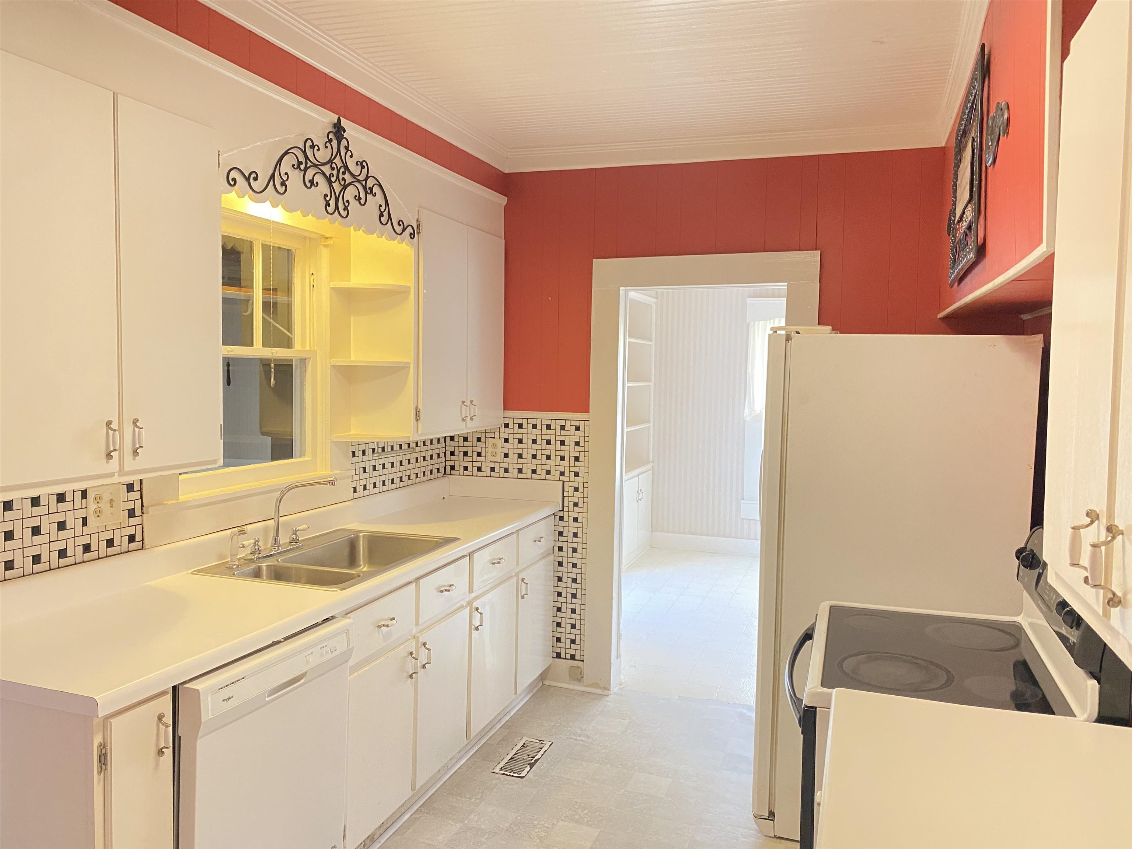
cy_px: 424
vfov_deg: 53.1
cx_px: 566
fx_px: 850
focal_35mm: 26
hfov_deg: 67.3
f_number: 1.8
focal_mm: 4.25
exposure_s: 1/40
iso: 400
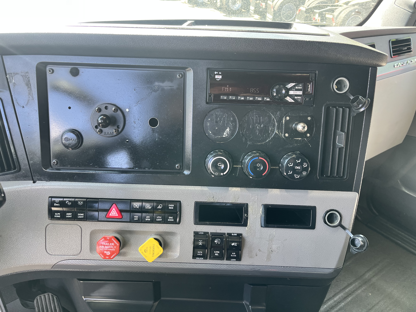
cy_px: 156
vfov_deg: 53.1
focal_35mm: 26
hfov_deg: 67.3
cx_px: 208
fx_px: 312
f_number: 1.6
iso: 100
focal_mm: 5.1
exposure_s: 1/121
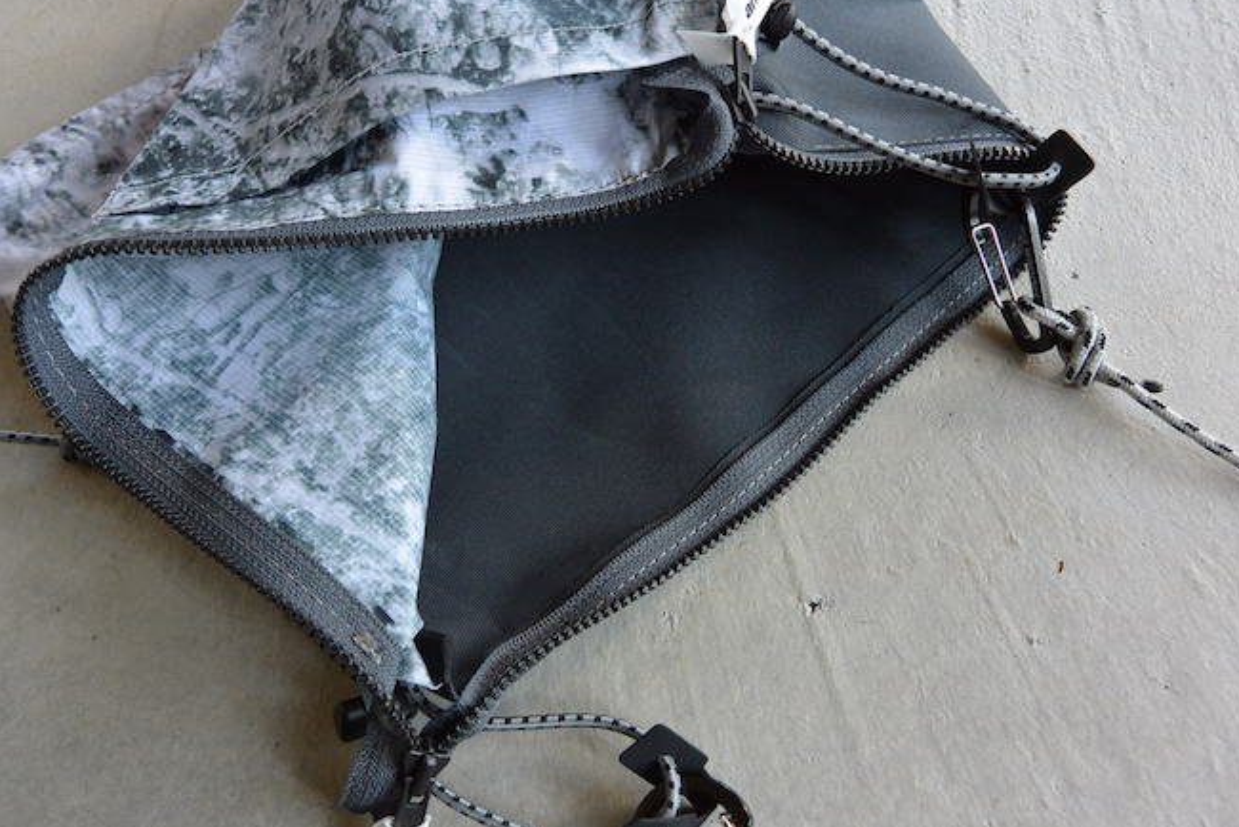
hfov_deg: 55.8
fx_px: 1171
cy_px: 413
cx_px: 637
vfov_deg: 38.9
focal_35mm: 34
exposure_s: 1/160
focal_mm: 12.5
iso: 400
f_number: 3.8
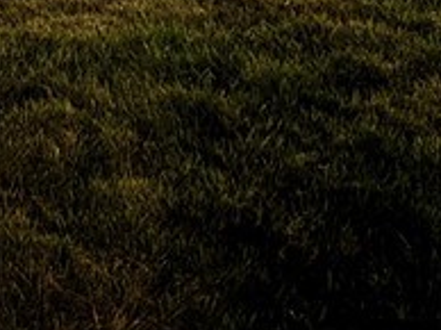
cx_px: 45
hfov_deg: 15.4
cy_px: -501
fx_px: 1616
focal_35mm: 127
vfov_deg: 10.0
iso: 1000
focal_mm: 6.76
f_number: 1.78
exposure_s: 1/5
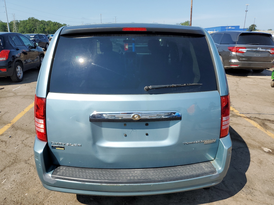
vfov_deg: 53.1
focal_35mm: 26
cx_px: 137
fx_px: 206
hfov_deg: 67.3
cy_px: 102
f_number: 1.5
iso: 50
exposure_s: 1/3333
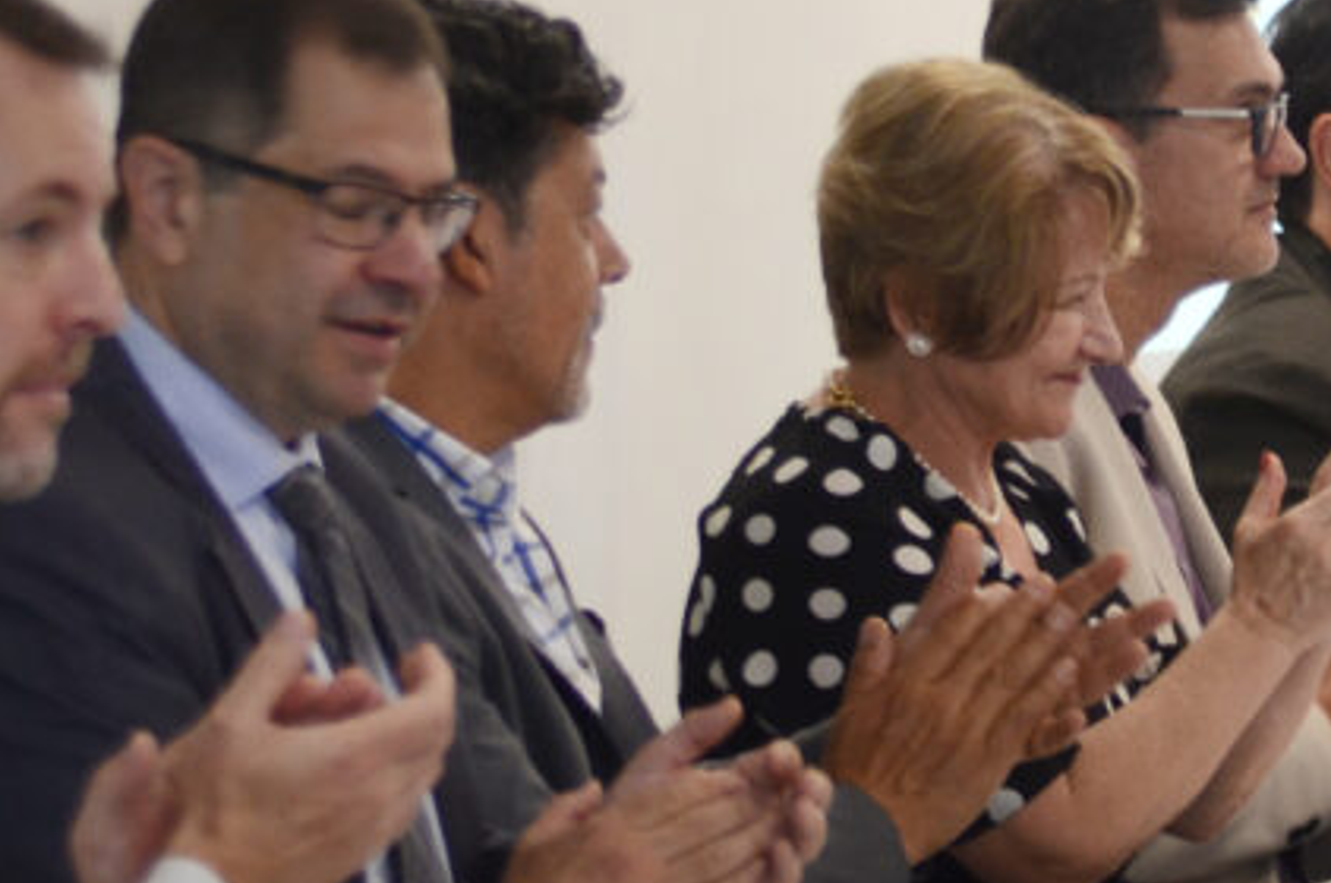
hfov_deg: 6.7
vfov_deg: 4.4
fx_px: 11415
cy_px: 350
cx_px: 1057
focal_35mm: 309
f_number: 4
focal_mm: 85
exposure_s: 1/80
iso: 640
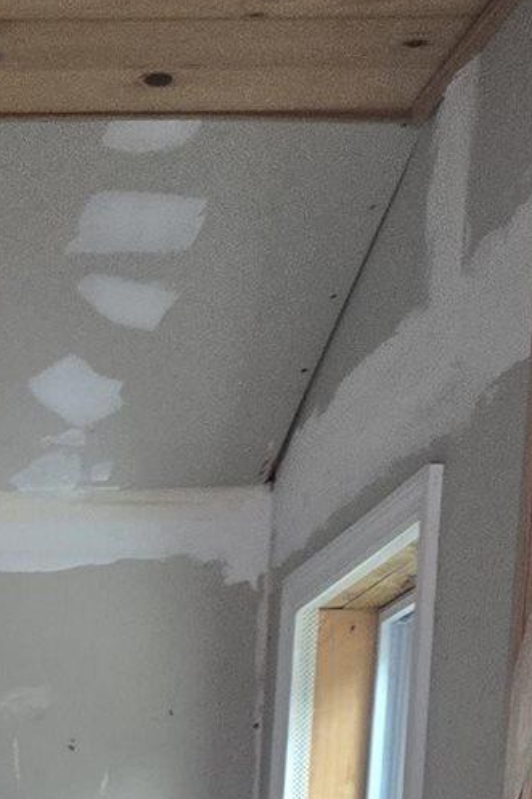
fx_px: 2462
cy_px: 1551
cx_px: -482
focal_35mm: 111
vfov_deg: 15.2
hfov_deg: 11.3
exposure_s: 1/180
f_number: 1.8
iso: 160
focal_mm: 5.4
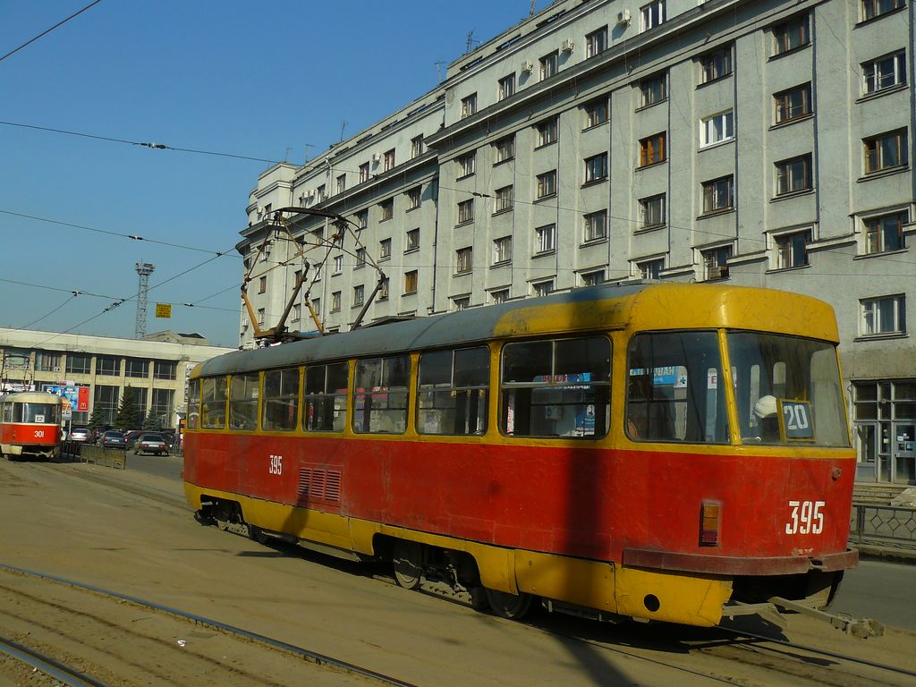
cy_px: 344
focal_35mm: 36
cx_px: 458
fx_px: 953
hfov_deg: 51.4
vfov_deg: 39.7
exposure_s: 1/1300
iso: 100
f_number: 4
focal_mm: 6
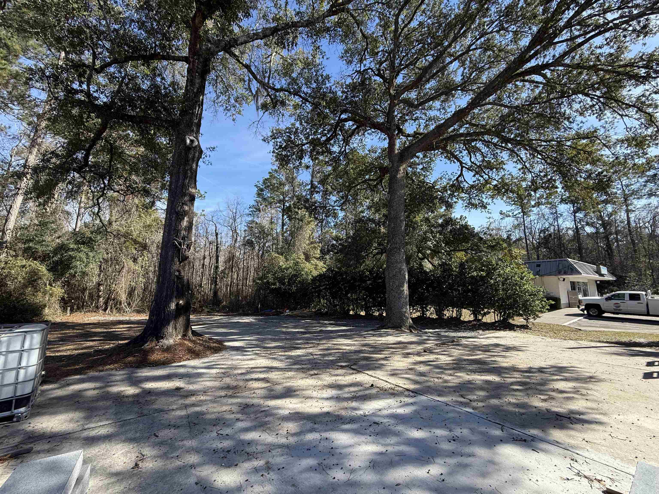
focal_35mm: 14
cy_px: 247
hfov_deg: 102.1
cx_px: 330
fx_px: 267
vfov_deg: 85.7
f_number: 2.2
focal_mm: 2.22
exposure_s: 1/779
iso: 64
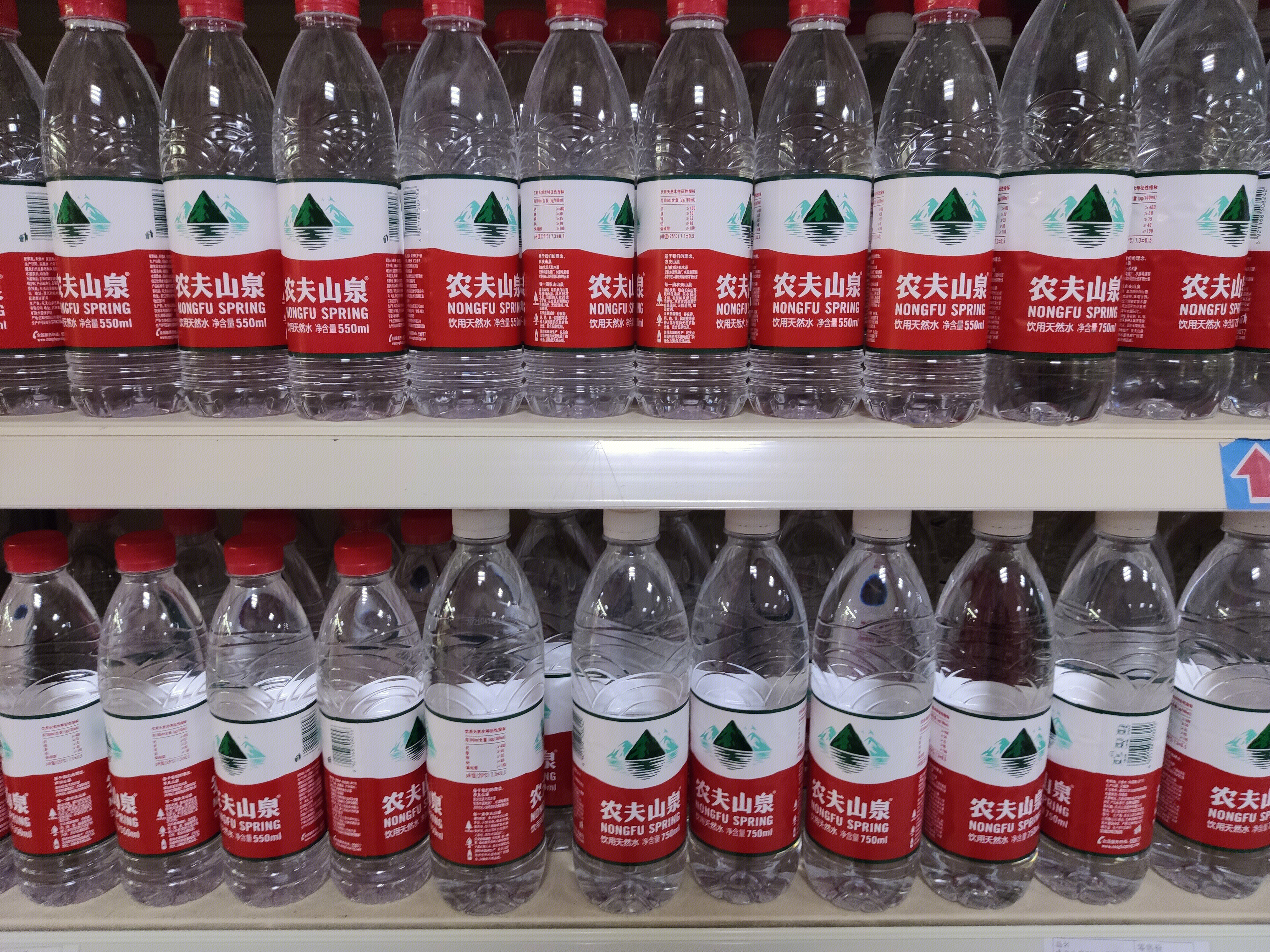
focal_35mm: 26
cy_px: 476
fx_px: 954
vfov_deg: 53.1
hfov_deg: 67.3
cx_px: 635
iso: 544
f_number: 1.75
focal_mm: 4.75
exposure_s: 1/50
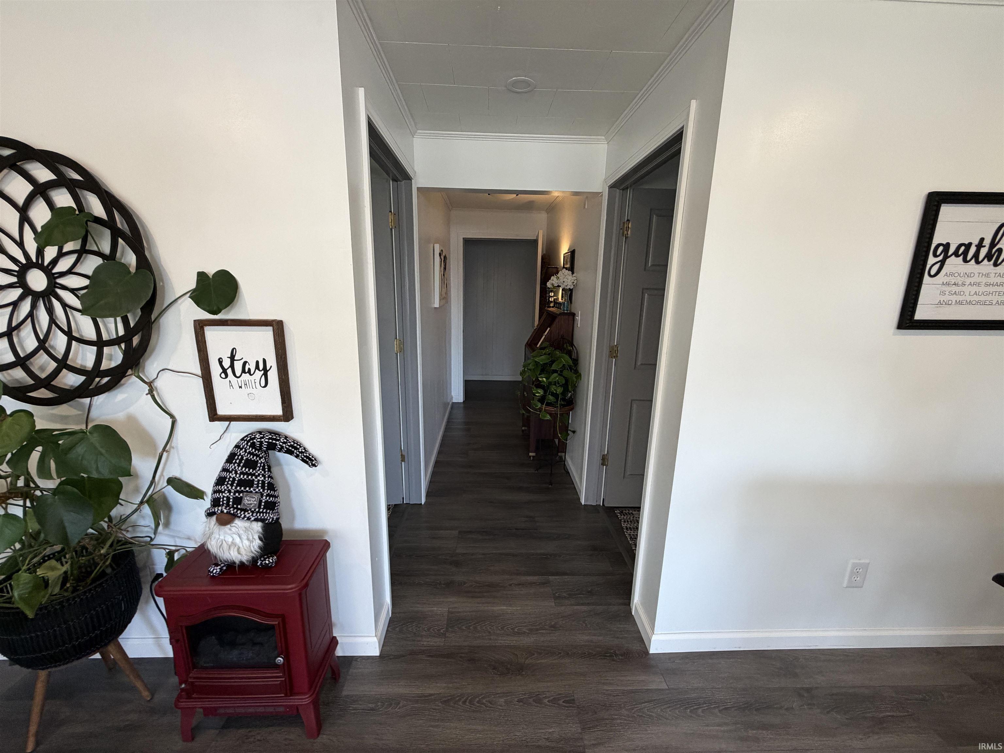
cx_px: 502
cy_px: 376
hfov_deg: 102.1
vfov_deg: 85.7
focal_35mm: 14
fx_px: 406
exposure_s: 1/120
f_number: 2.2
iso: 250
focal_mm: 2.22
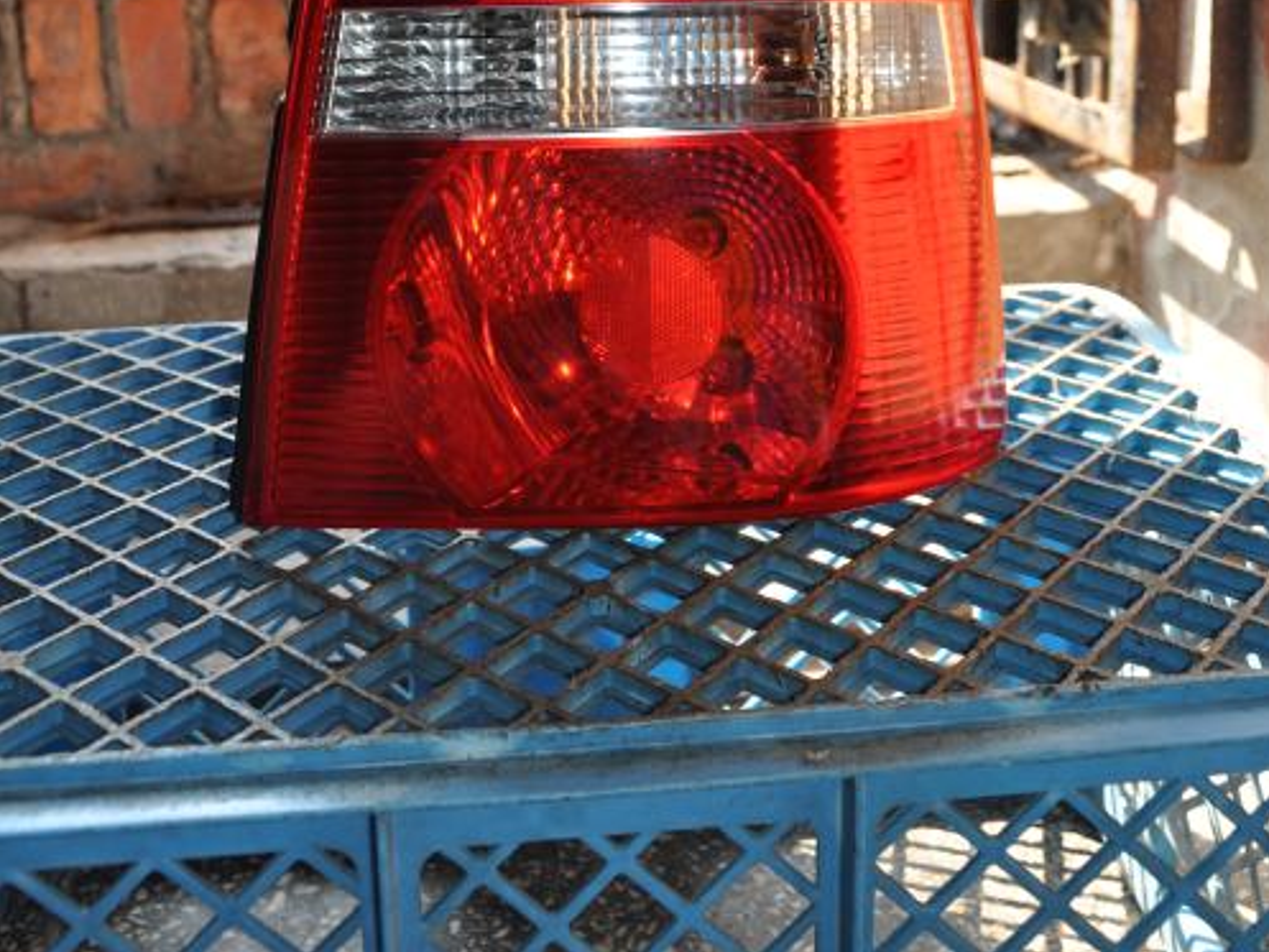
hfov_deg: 39.6
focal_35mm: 48
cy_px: 37
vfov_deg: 28.7
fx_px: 1760
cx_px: 636
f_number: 3.8
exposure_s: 1/200
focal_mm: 22
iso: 320
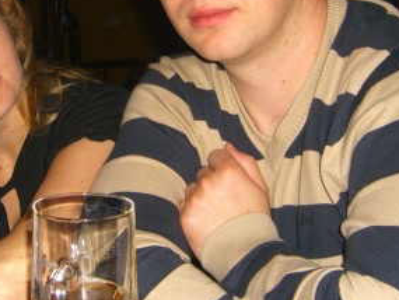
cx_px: 132
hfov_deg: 24.3
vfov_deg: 18.3
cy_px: 70
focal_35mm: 80
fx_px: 923
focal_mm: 7.9
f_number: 2.8
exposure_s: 1/60
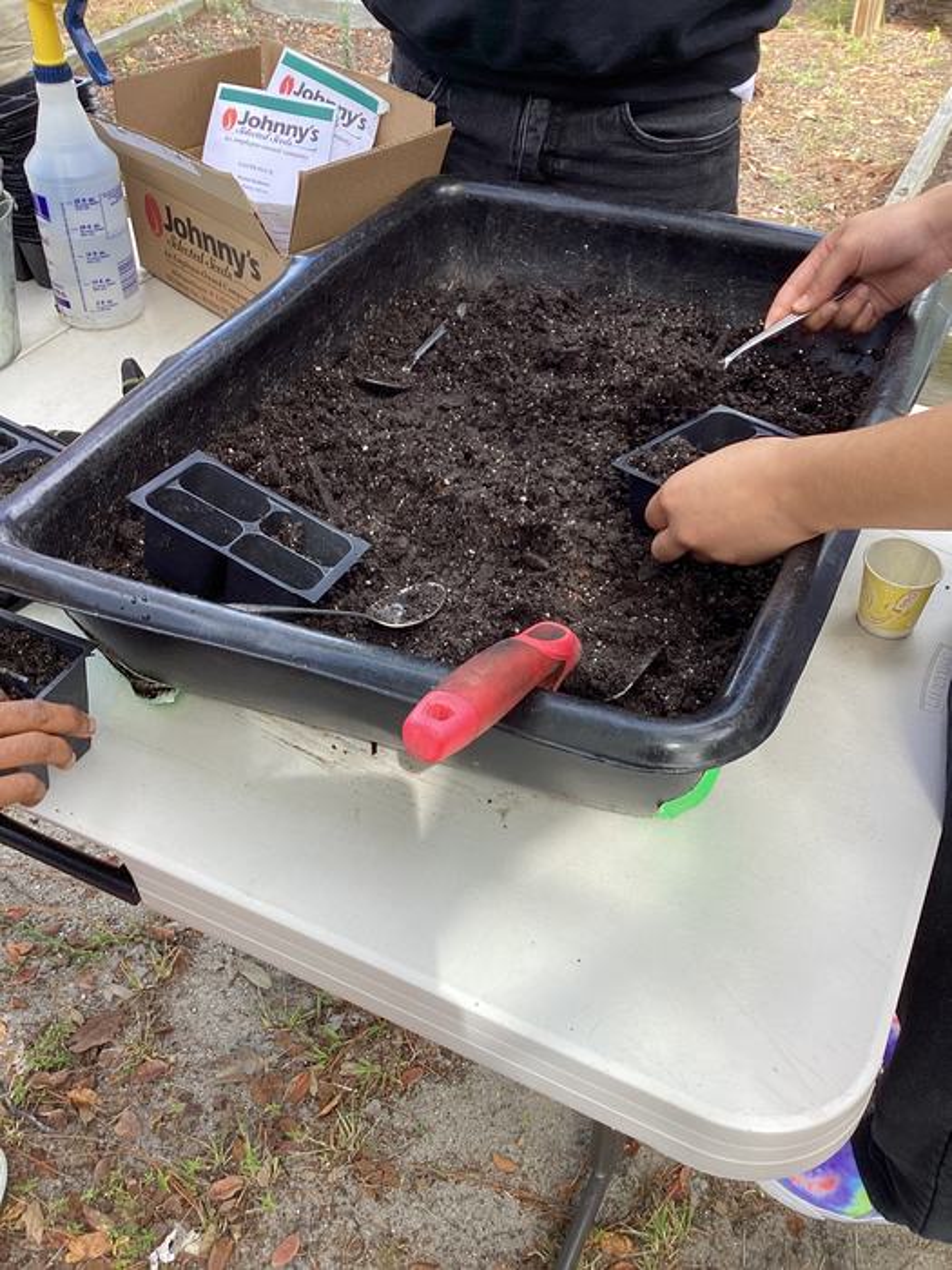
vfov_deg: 58.4
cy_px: 635
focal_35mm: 31
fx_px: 1137
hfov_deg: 45.4
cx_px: 476
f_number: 2.4
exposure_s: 1/122
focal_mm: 3.3
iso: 25
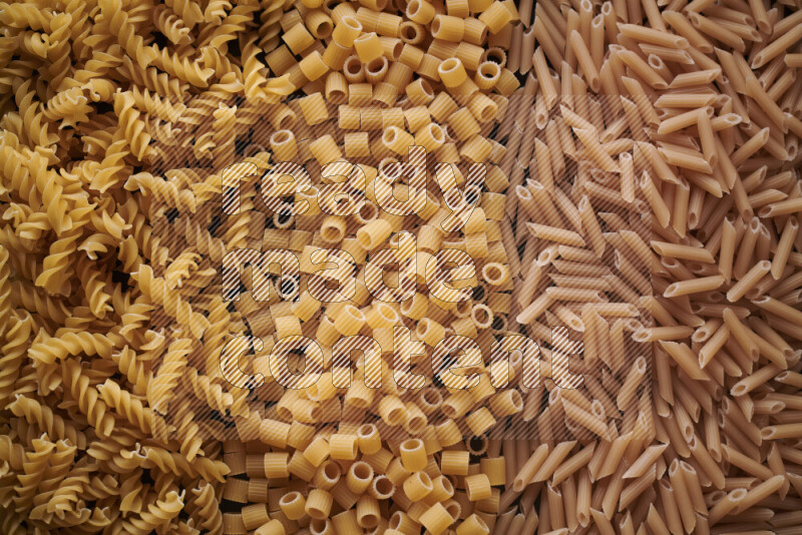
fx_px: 1114
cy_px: 268
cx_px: 401
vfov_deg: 27.0
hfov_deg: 39.6
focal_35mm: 50
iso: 160
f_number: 8
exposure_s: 1/100
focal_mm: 50
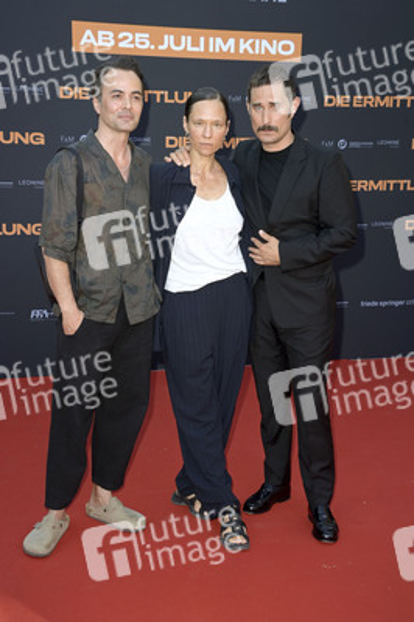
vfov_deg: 39.6
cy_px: 311
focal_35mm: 50
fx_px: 864
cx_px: 207
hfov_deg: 26.9
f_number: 8
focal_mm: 50
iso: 640
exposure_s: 1/160
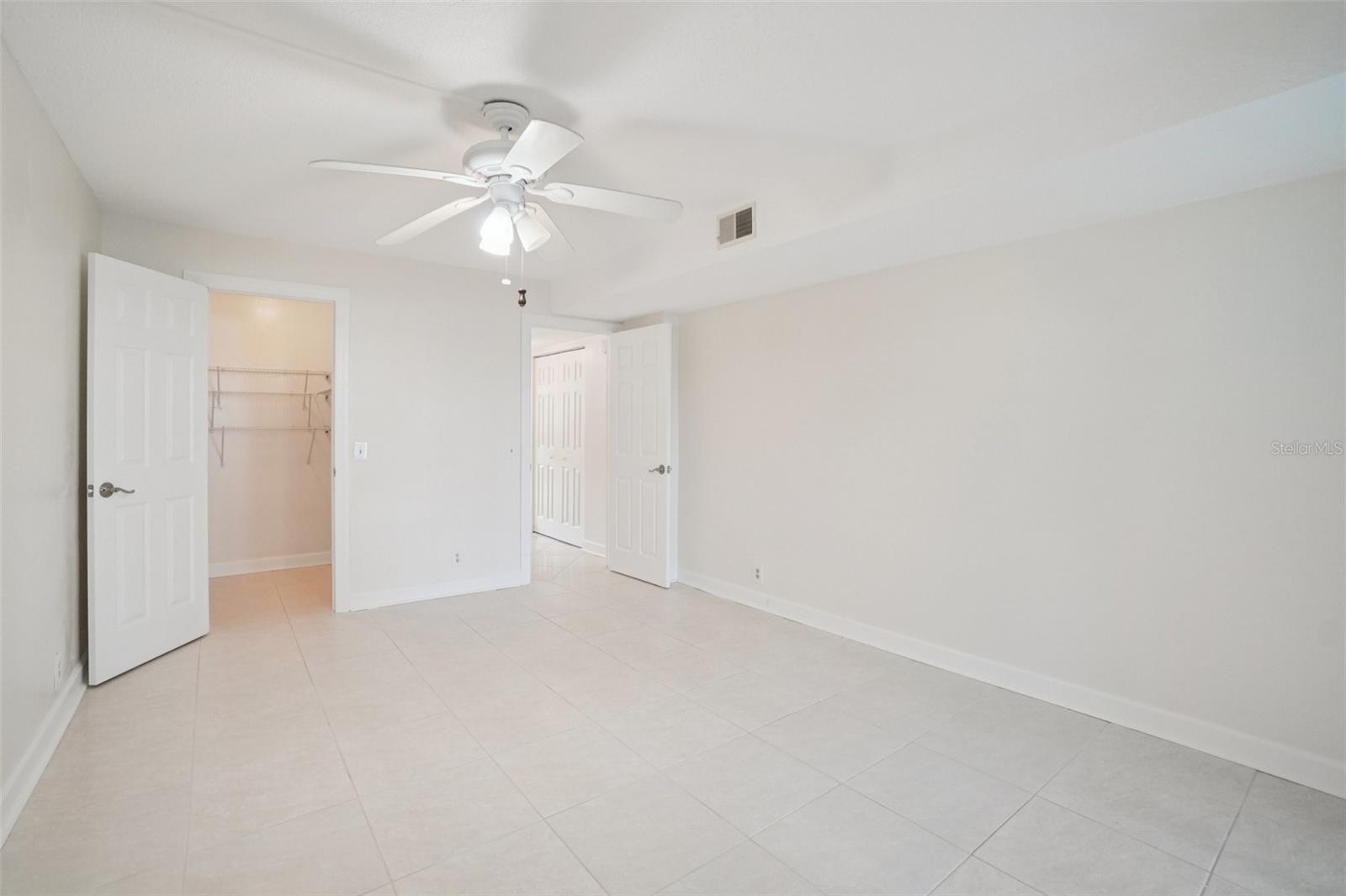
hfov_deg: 100.4
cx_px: 673
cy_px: 448
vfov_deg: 77.3
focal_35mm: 15
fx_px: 561
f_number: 8
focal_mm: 10
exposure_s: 1/30
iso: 640
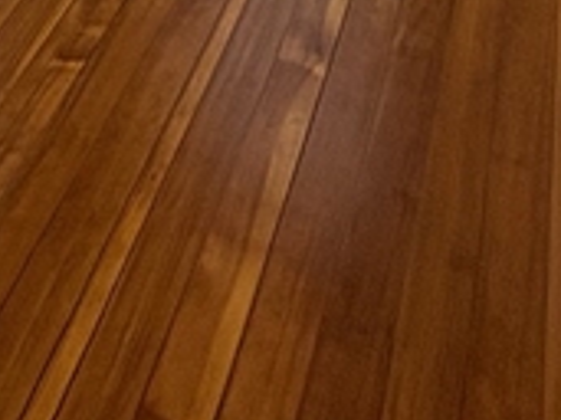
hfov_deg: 22.6
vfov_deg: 13.3
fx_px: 1360
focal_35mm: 84
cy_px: -568
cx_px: 36
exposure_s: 1/60
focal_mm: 2.22
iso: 125
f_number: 2.2
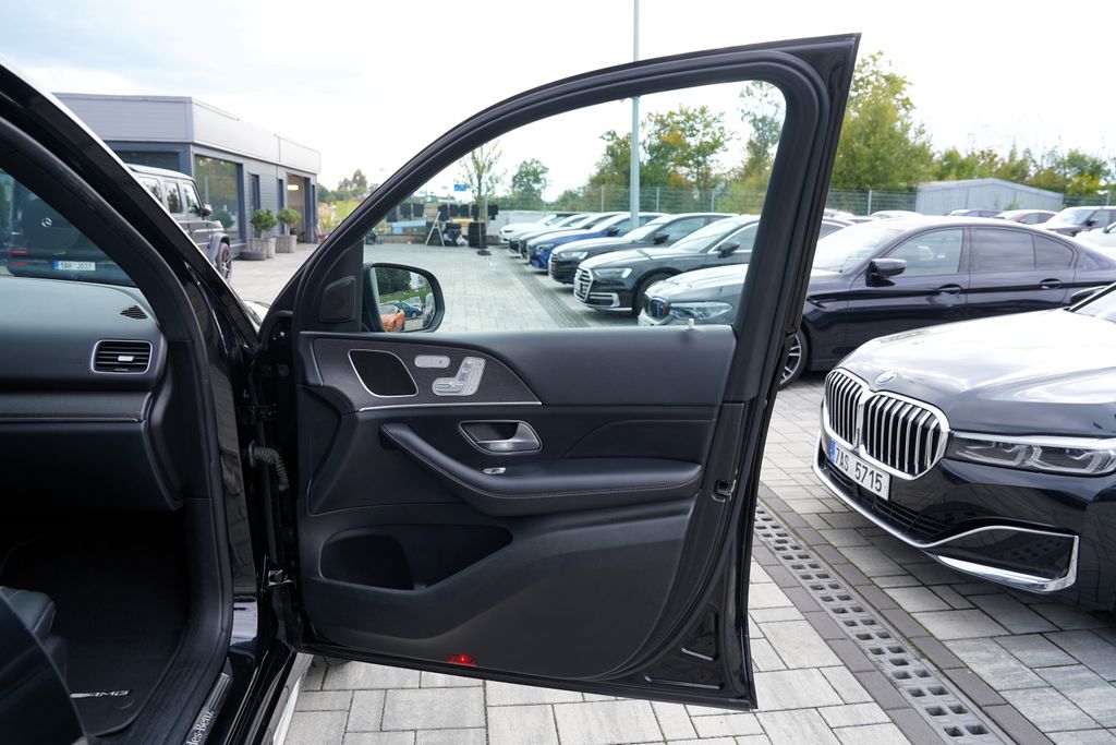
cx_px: 558
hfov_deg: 73.7
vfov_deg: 53.1
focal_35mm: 24
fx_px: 744
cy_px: 372
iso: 100
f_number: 5
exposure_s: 1/100
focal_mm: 24
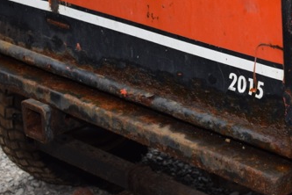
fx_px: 1022
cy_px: 62
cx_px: 251
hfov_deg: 16.1
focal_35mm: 126
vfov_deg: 10.9
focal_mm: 28
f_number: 5.6
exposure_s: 1/125
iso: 140
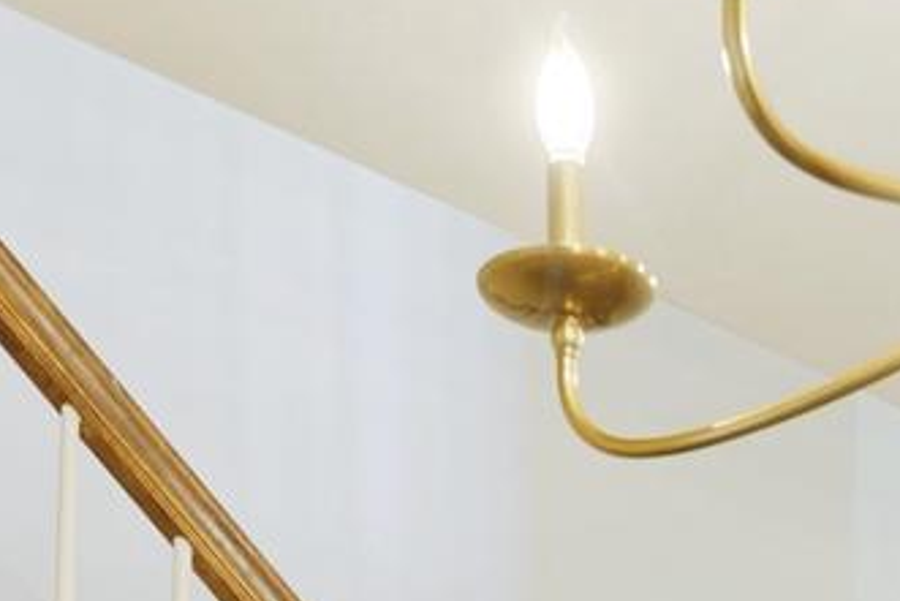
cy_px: 1564
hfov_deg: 19.5
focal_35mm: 99
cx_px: 1041
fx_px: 2476
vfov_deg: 11.0
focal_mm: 16
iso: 1250
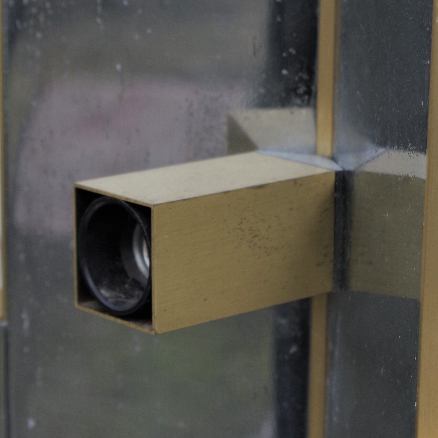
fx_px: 1818
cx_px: 330
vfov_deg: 13.7
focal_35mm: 127
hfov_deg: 13.7
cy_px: 252
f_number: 5.6
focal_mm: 30.63
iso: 200
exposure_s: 1/125
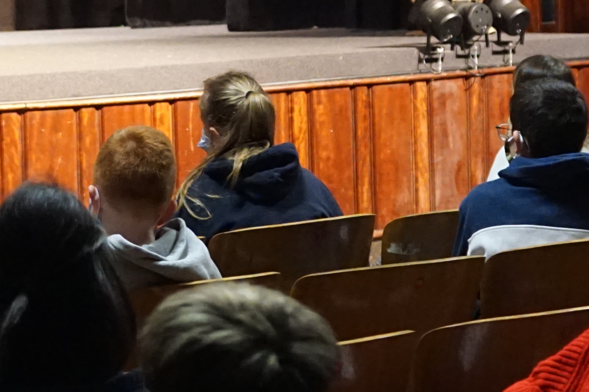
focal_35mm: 145
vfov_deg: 9.4
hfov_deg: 14.1
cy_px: -34
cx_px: 241
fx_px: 2372
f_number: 2.8
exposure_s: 1/30
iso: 3200
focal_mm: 26
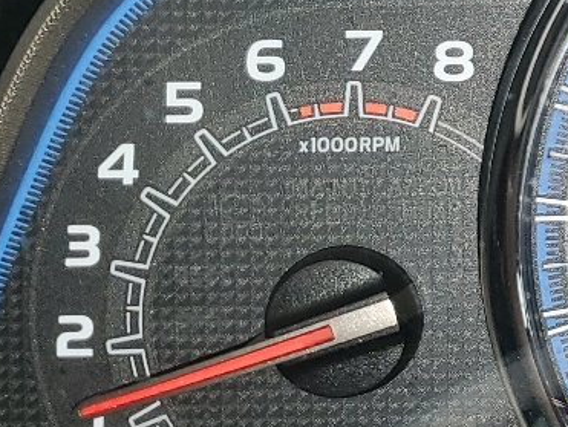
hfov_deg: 16.1
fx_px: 1840
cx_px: 853
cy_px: 92
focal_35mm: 112
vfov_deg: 13.2
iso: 50
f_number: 1.5
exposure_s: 1/90.1
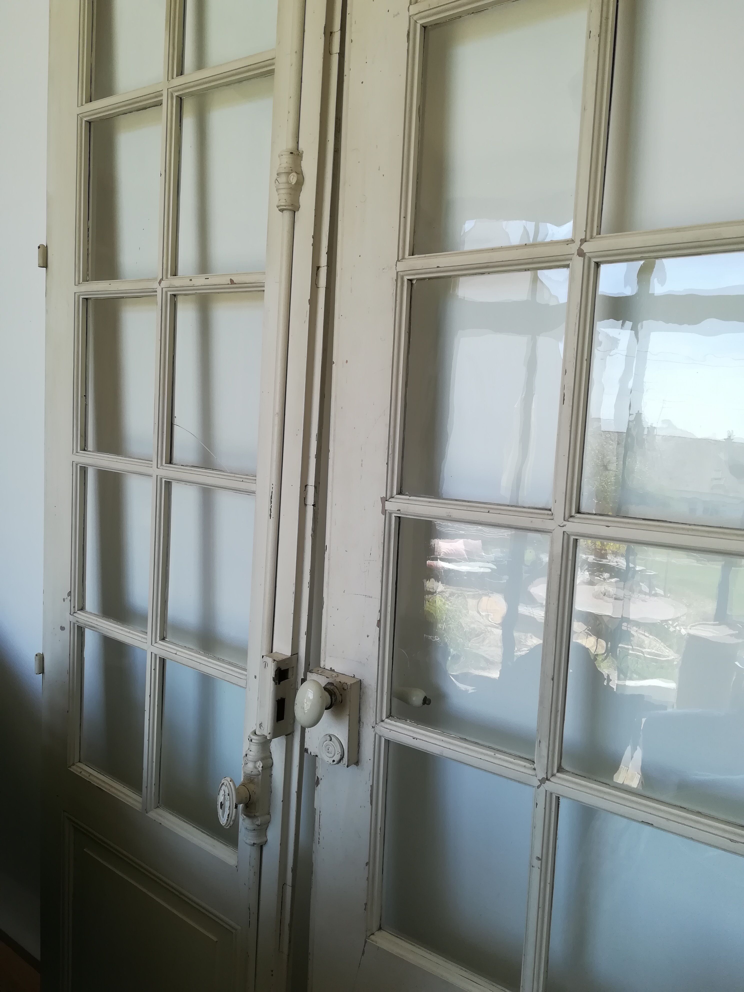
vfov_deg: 67.3
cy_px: 496
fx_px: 745
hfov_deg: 53.1
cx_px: 372
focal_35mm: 26
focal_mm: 3.83
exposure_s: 1/100
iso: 64
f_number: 2.2
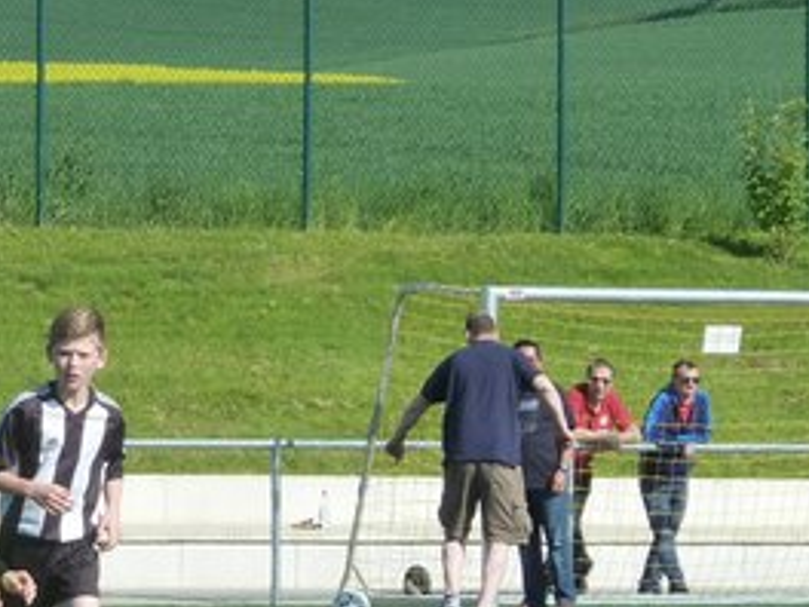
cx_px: -80
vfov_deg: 2.7
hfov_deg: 3.6
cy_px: 437
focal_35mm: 556
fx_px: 12994
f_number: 5
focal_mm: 34.4
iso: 200
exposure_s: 1/640
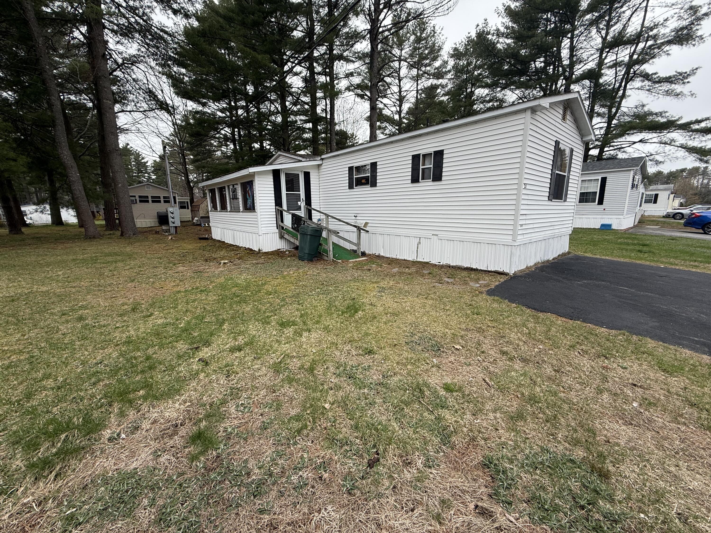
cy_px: 266
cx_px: 356
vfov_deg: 85.7
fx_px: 288
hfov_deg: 102.1
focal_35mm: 14
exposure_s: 1/1001
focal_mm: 2.22
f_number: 2.2
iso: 50
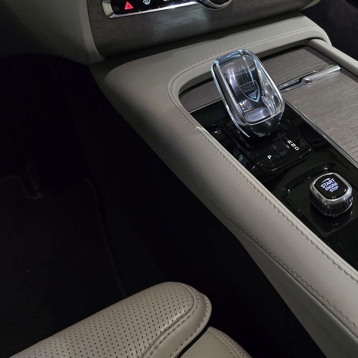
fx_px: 445
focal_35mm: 38
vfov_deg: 43.3
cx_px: 303
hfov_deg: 41.3
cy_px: 123
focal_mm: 6.3
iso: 1250
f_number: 1.7
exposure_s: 1/40
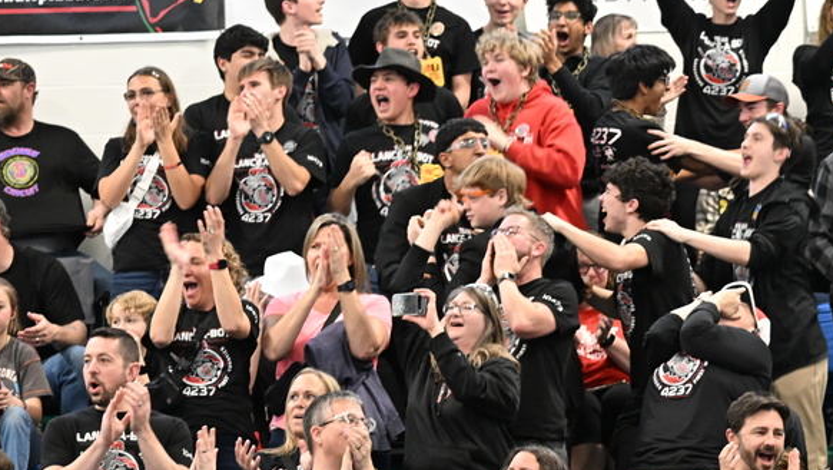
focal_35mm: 235
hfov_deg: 9.2
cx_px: 670
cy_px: 415
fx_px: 5191
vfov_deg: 5.2
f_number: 4.5
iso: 2800
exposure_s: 1/125
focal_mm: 85
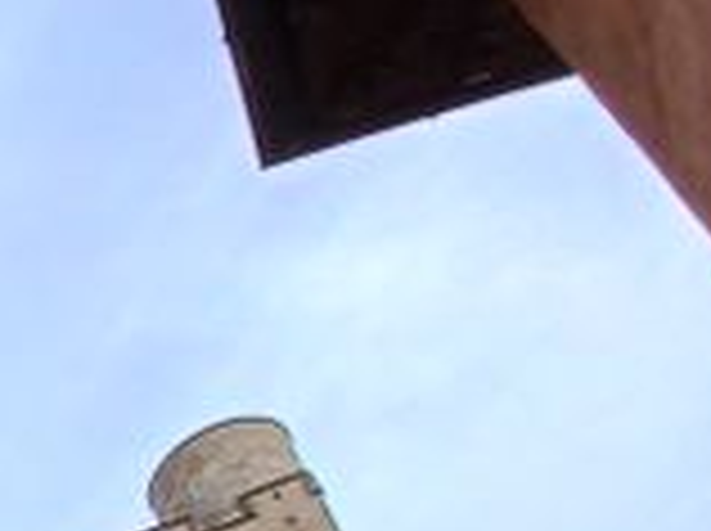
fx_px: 1354
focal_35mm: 66
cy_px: 1058
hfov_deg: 18.4
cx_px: -734
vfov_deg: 16.7
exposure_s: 1/251
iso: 40
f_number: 2.2
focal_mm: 1.42
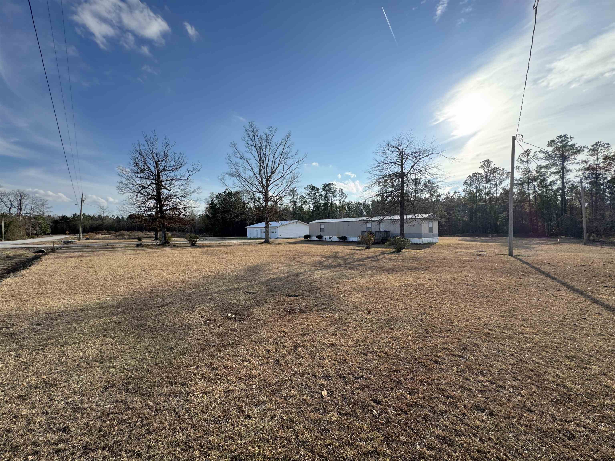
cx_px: 308
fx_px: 249
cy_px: 230
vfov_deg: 85.7
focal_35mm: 14
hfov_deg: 102.1
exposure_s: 1/804
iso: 40
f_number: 2.2
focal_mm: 2.22
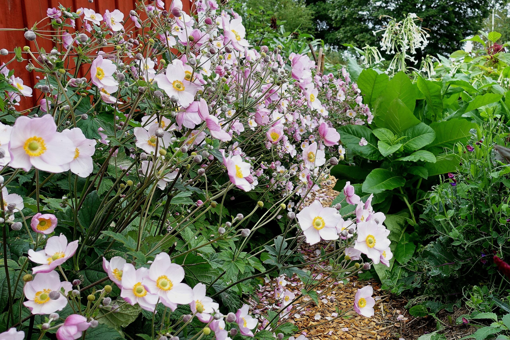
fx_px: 340
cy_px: 170
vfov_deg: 53.1
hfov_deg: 73.7
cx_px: 255
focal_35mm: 24
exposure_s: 1/125
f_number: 5.6
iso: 125
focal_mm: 8.8
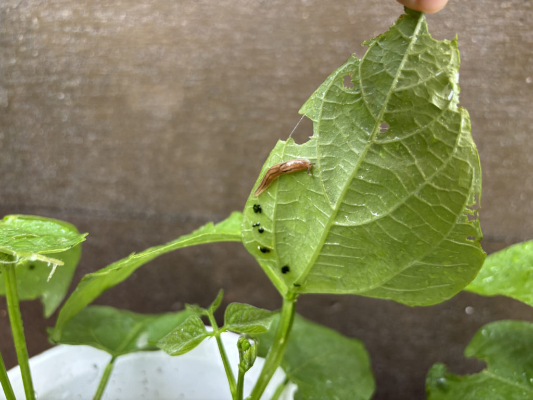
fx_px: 400
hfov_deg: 67.3
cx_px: 266
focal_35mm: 26
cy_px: 200
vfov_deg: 53.1
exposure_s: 1/69
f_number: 1.6
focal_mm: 5.96
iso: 125
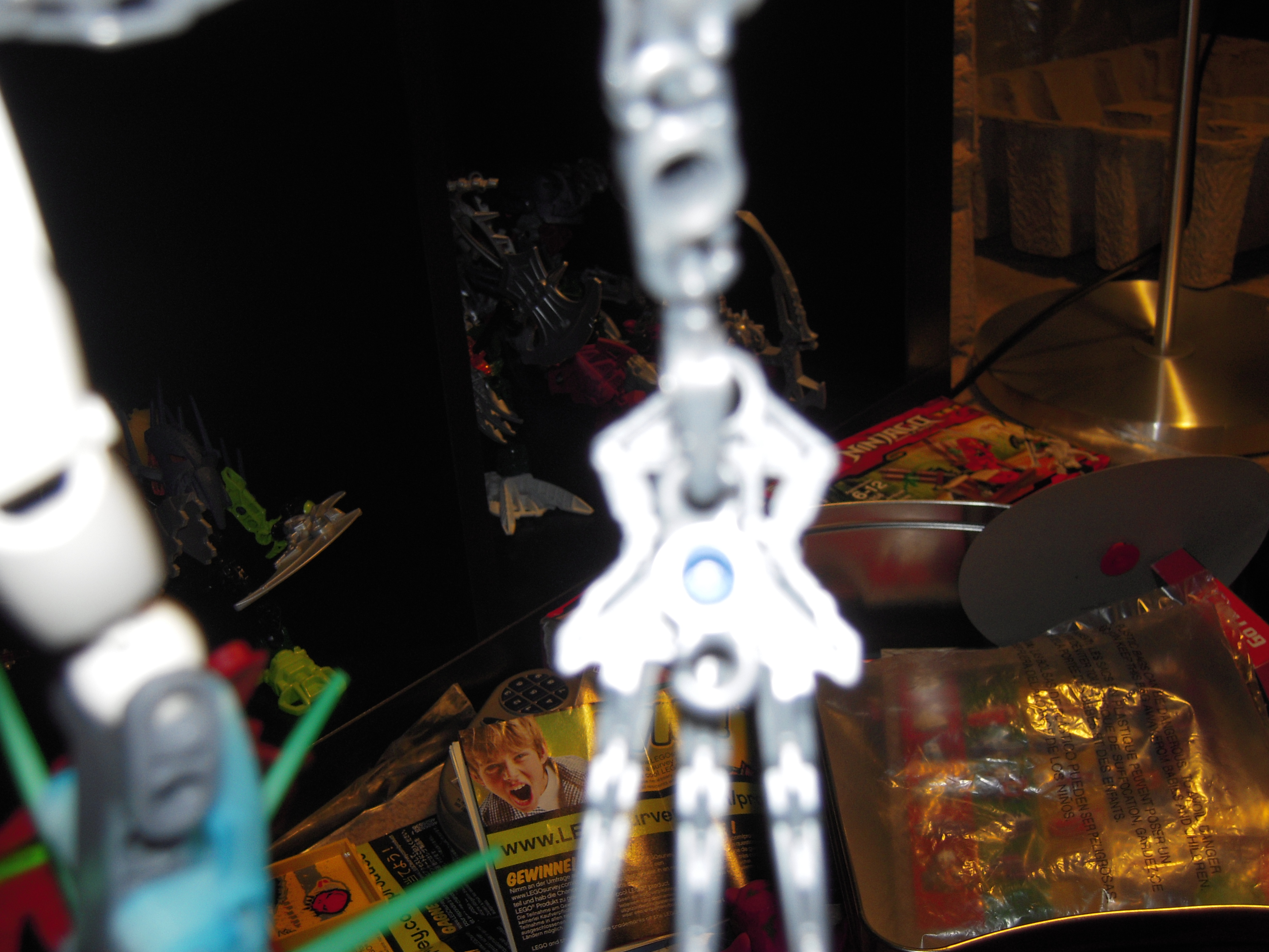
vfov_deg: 33.6
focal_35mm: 43
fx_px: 1576
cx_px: 632
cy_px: 480
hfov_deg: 43.8
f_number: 3.2
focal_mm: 7.3
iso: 100
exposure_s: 1/30
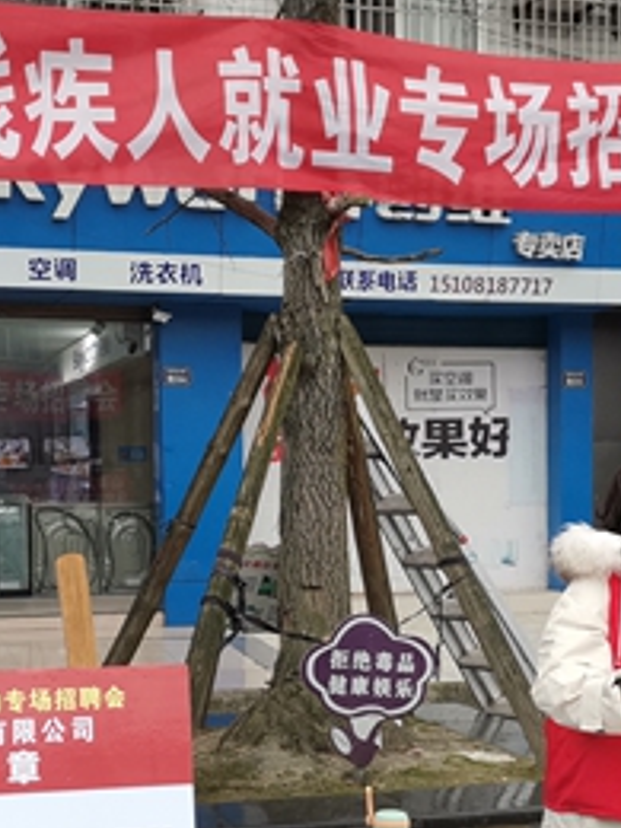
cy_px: 554
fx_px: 1531
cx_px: 293
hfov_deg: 22.9
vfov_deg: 30.0
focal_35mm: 64
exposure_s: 1/100
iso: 125
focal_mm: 4.75
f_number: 1.8
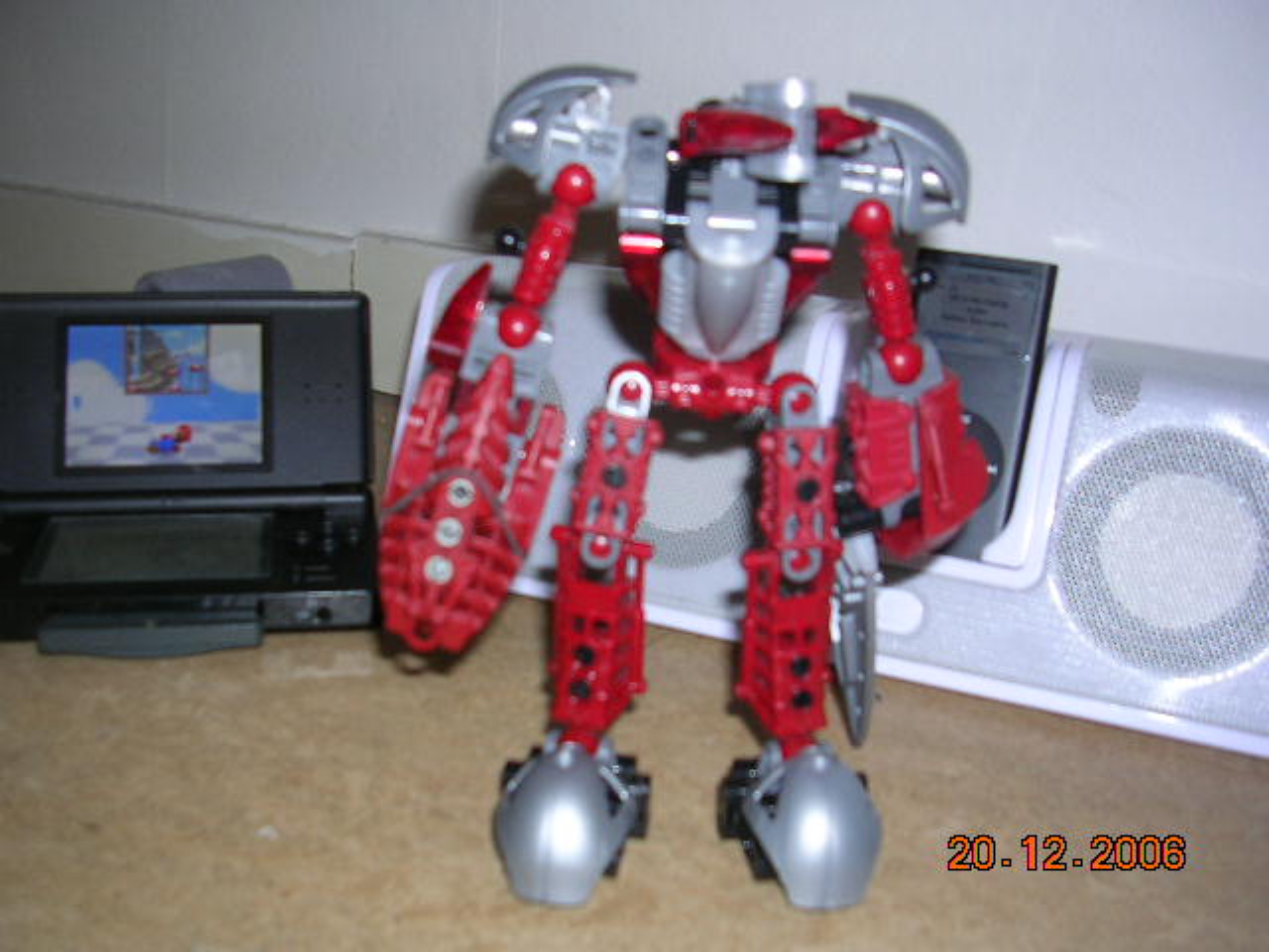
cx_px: 634
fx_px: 1393
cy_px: 476
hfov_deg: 49.0
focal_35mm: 38
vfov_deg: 37.7
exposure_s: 1/60.1
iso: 50
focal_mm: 5.8
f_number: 2.8
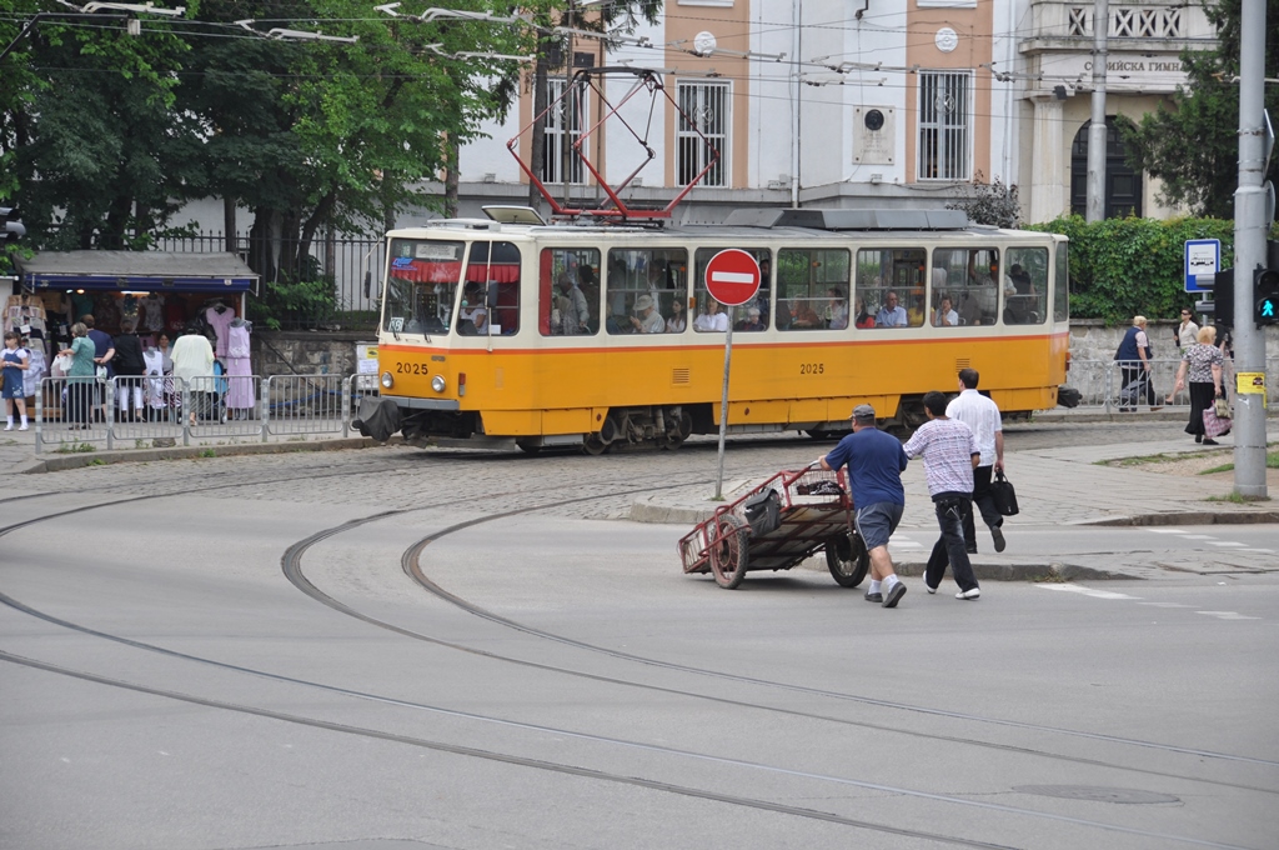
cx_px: 640
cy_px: 425
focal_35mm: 120
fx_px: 4258
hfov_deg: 17.1
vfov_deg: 11.4
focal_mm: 80
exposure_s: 1/320
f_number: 5
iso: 200
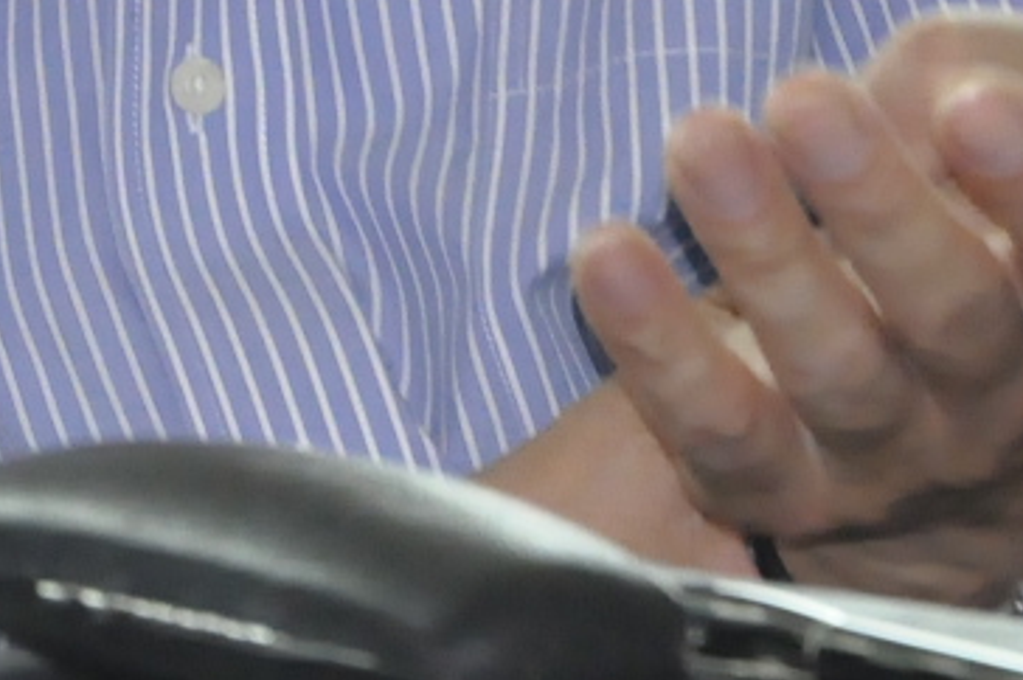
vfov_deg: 1.5
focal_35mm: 928
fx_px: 26345
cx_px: 76
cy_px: -857
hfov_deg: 2.2
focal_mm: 105
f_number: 7.1
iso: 2500
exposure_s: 1/200
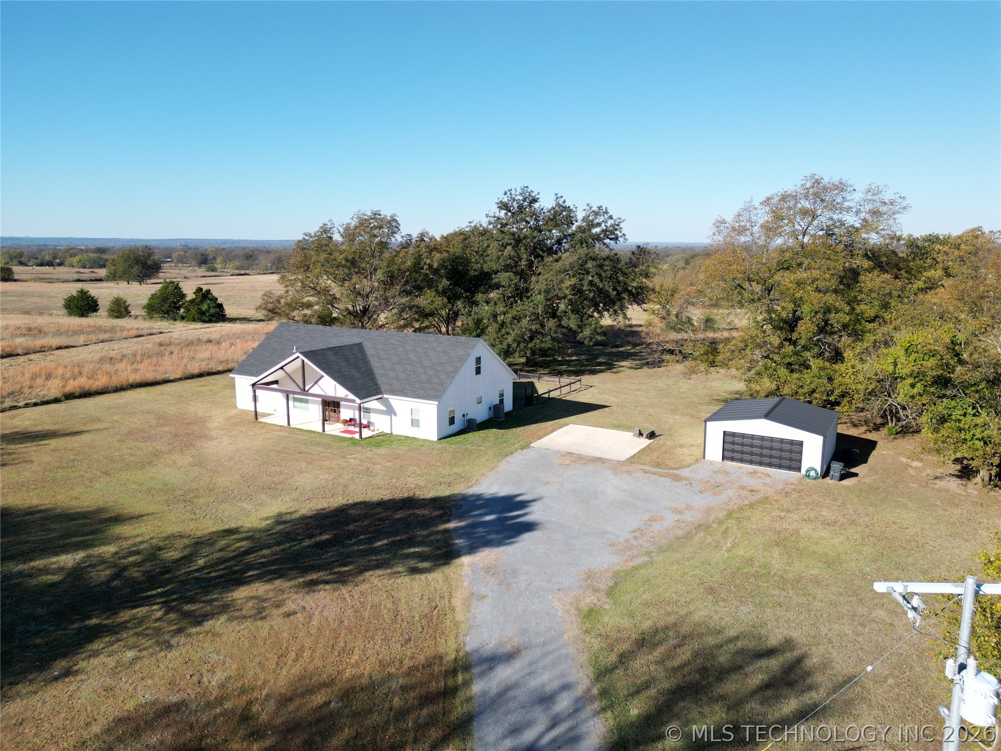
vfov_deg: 56.8
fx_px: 694
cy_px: 376
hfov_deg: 71.6
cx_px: 500
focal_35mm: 24
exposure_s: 1/2500
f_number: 1.7
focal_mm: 6.72
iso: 130
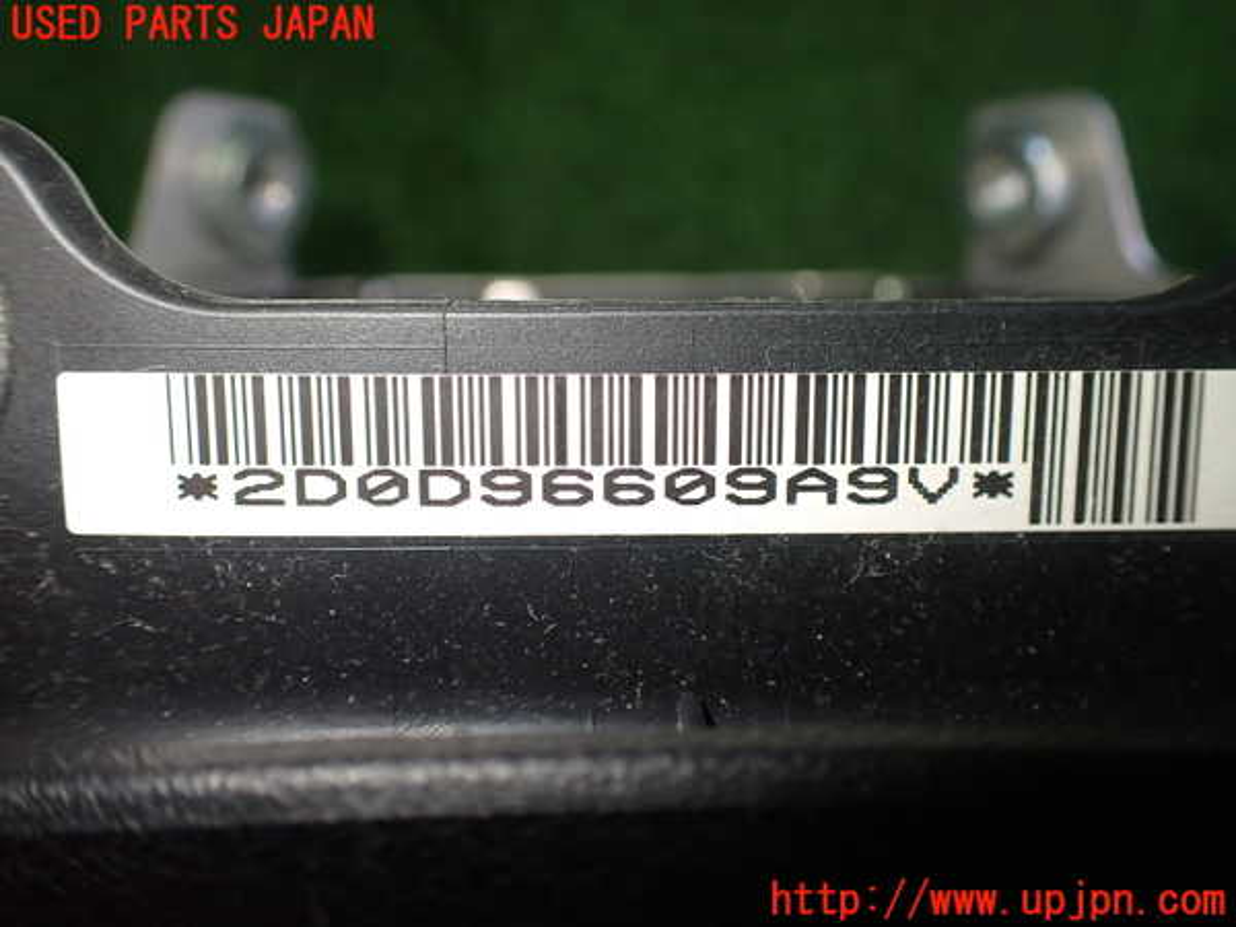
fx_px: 1071
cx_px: 618
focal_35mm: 30
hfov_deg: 60.0
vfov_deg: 46.8
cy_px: 464
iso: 320
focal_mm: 5.4
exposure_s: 1/125
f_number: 2.3
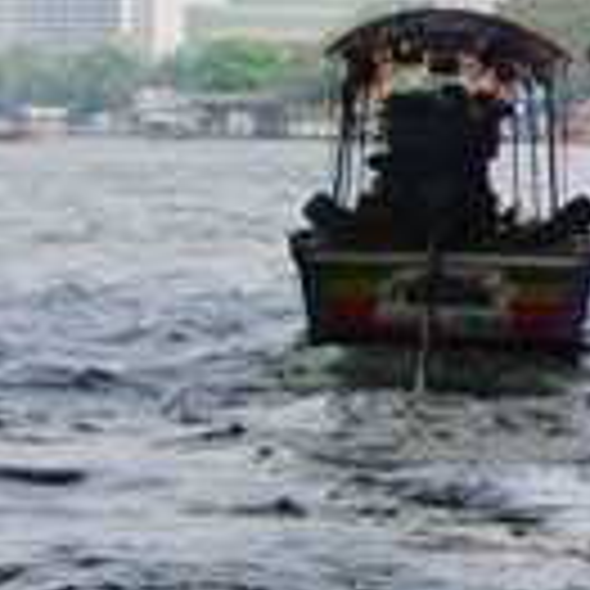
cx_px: 1185
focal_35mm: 199
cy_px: 27
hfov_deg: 8.3
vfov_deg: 8.7
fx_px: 3837
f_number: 8.8
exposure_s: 1/100
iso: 64
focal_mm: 8.2
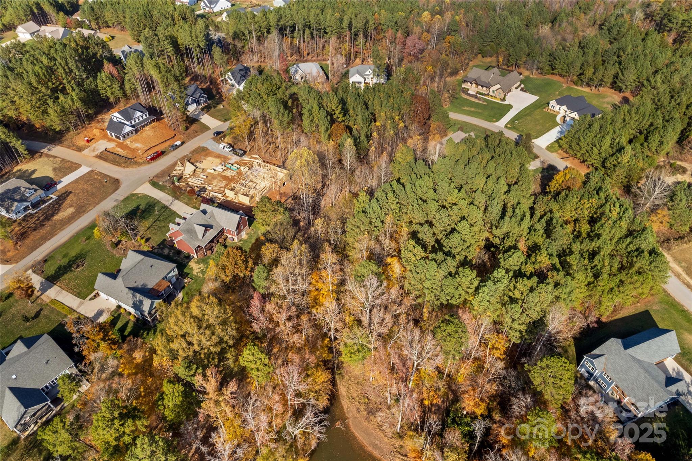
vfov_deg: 57.2
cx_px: 346
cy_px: 230
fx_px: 423
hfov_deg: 78.6
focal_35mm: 22
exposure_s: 1/640
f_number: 2.8
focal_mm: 8.38
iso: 100
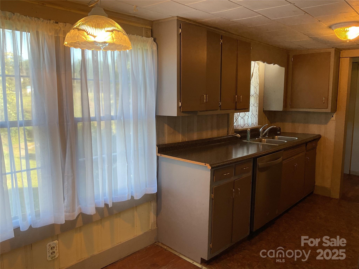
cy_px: 134
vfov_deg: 48.2
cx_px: 180
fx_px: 301
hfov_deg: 61.7
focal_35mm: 29
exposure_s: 1/120
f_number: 1.8
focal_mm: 3
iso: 40
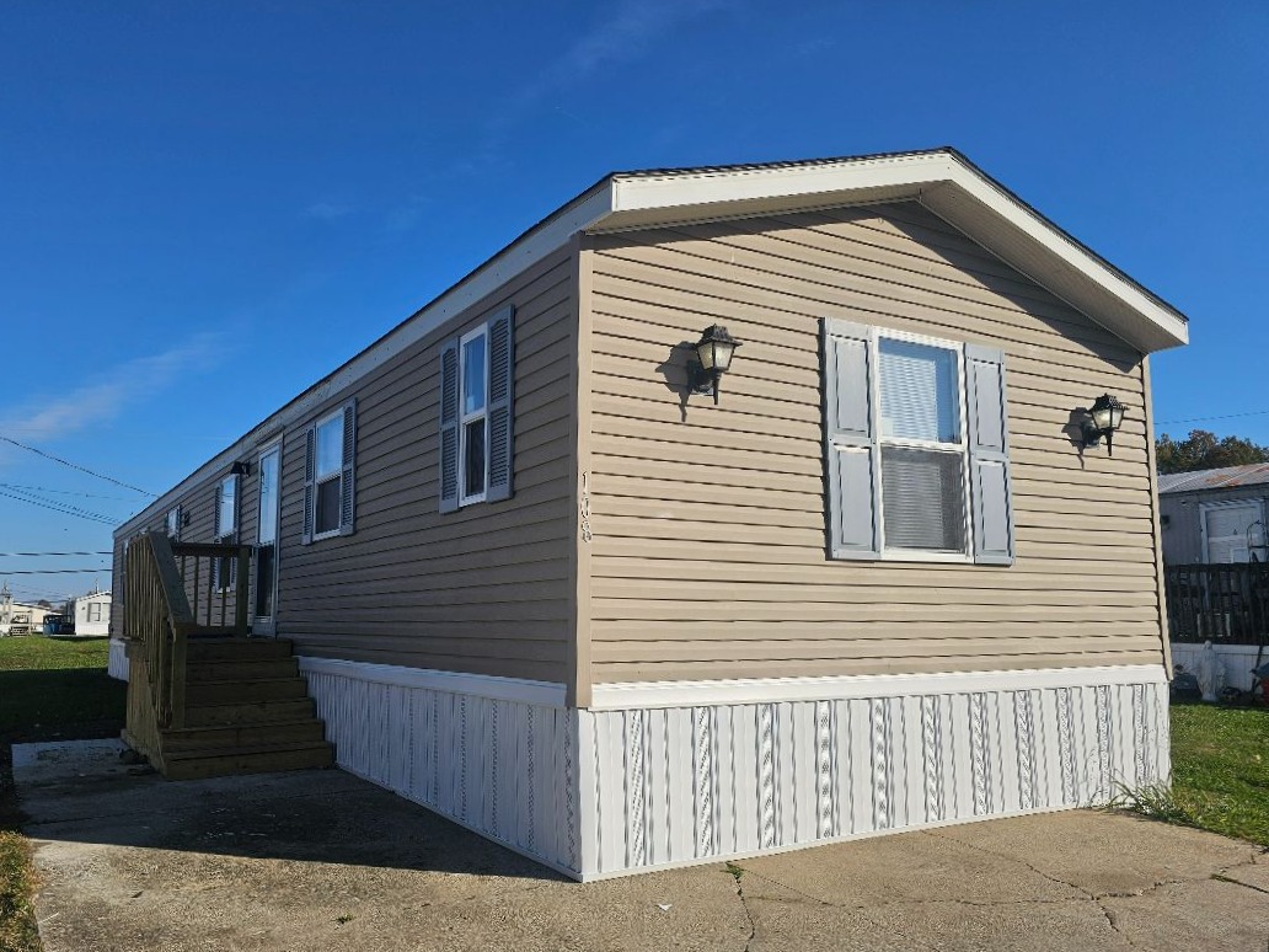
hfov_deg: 73.9
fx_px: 843
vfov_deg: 58.9
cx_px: 634
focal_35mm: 23
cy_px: 476
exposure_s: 1/1672
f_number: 1.7
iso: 12
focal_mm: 6.3
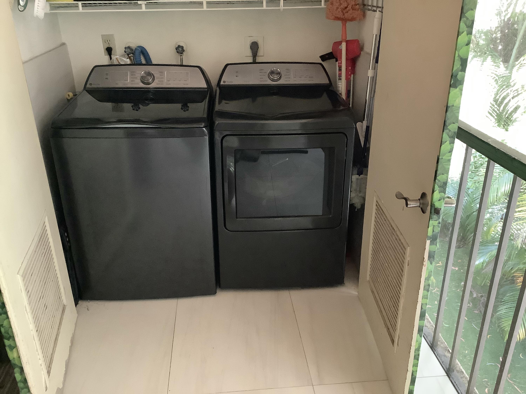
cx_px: 263
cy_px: 197
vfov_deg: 45.4
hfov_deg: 58.4
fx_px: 471
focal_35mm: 31
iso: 250
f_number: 2.4
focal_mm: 3.3
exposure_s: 1/40
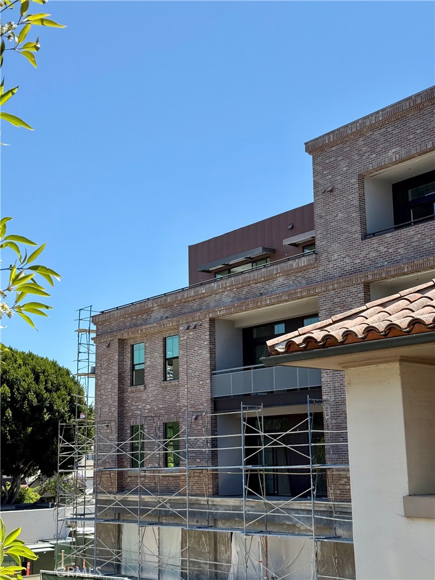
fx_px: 804
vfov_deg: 39.7
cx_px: 218
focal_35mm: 48
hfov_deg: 30.3
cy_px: 290
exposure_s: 1/3891
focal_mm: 6.76
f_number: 1.78
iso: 64
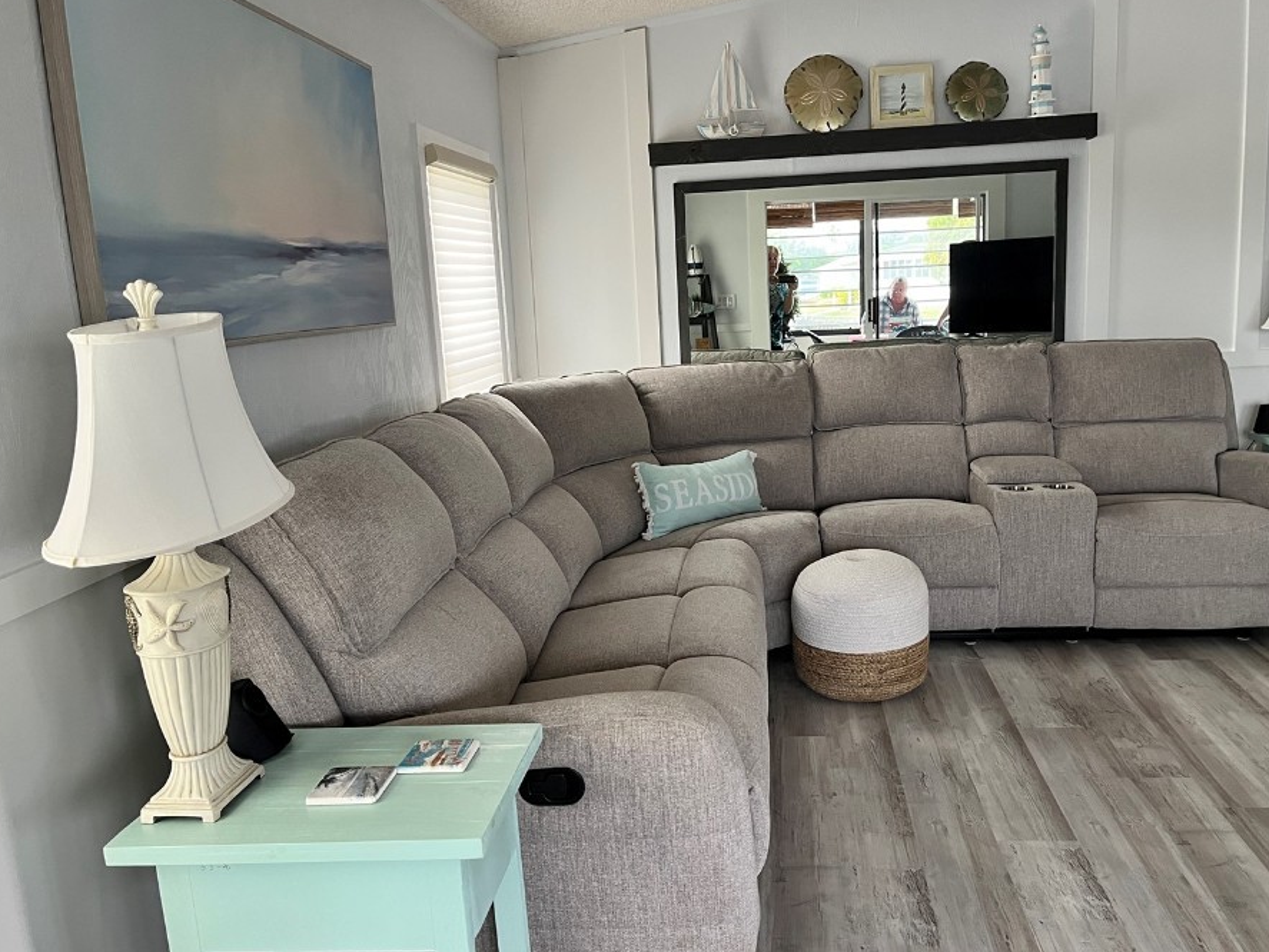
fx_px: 1100
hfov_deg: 59.9
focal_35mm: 30
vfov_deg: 46.8
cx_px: 677
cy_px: 496
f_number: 1.6
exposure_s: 1/85
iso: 125
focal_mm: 5.1
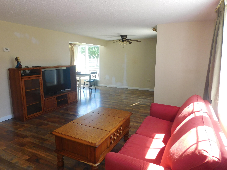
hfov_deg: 71.6
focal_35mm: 24
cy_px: 85
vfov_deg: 56.8
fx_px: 157
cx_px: 112
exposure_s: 1/40
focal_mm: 4
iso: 125
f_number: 3
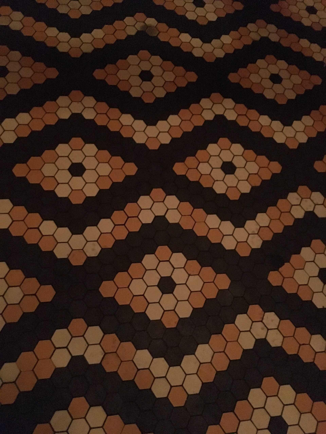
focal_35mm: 29
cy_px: 217
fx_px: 364
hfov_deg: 48.2
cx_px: 163
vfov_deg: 61.7
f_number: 2.2
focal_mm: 4.15
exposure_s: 1/15
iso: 2000
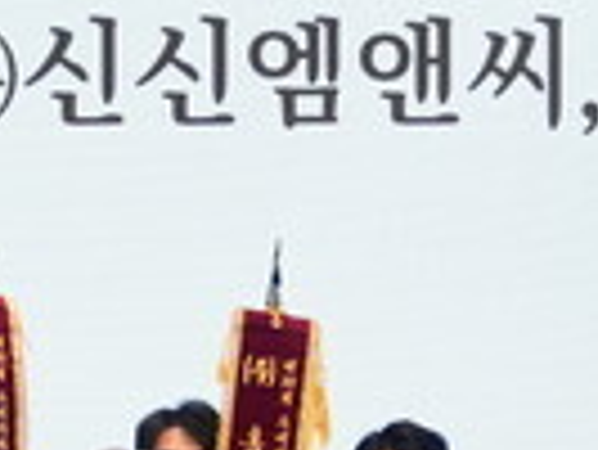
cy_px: 646
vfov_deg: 4.7
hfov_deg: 6.2
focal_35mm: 317
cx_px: -49
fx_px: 5481
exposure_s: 1/100
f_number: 5.6
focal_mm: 70
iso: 1250
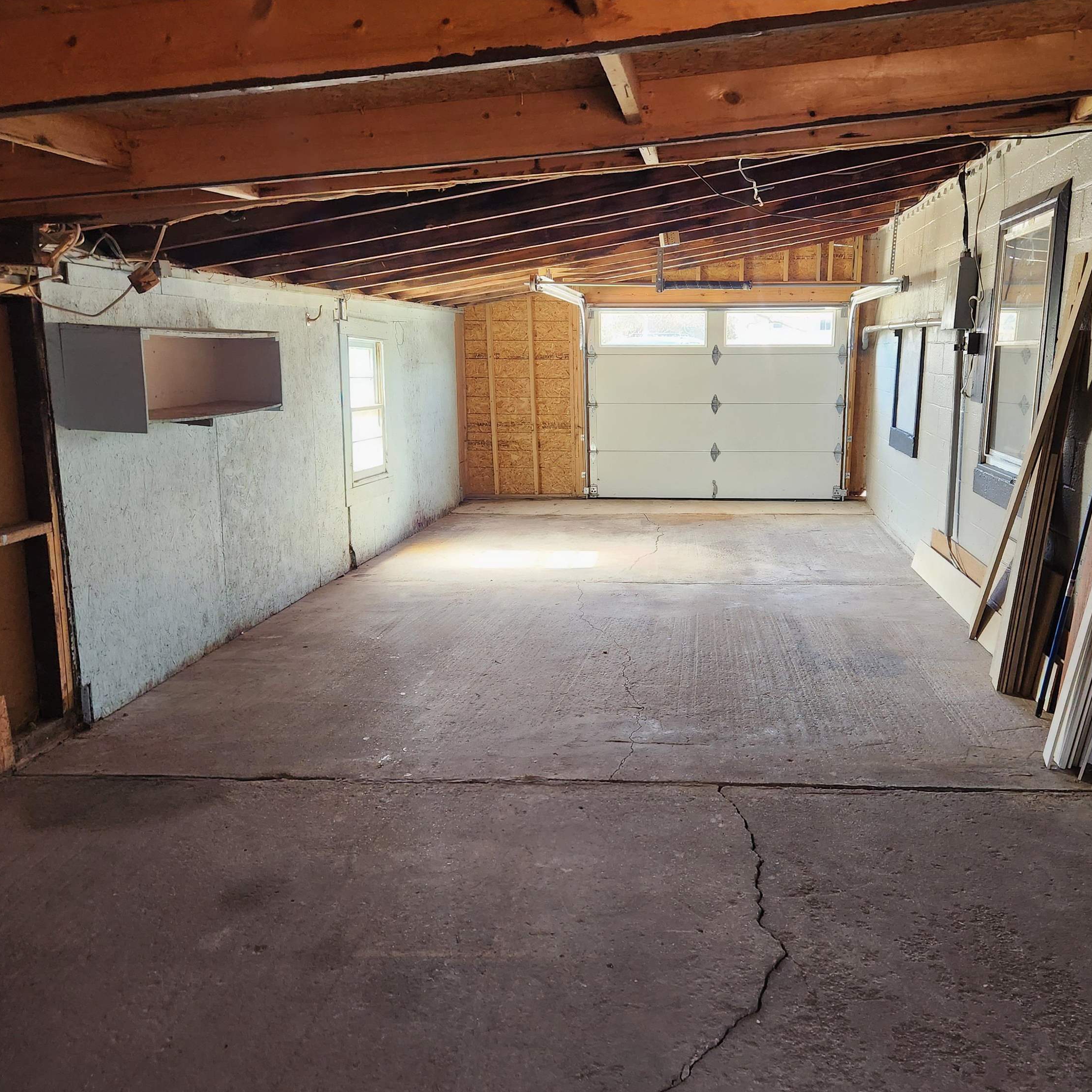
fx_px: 999
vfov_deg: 57.3
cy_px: 562
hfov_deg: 56.8
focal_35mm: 28
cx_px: 663
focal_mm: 5.4
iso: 400
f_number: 1.8
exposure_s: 1/120
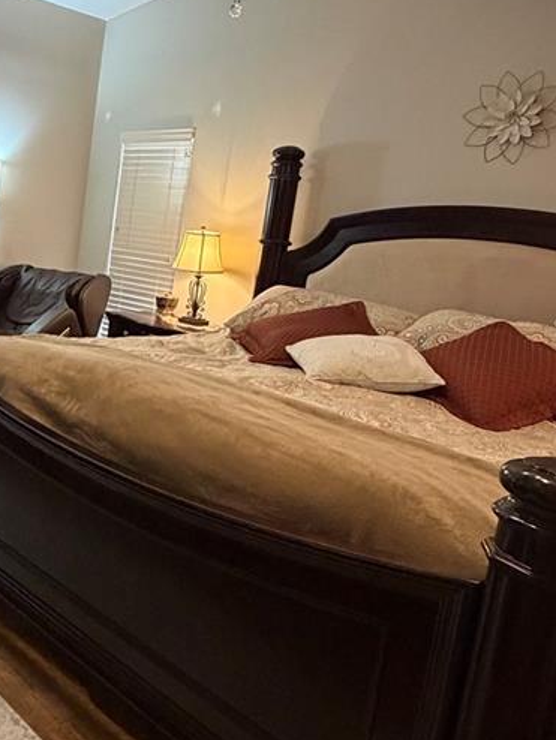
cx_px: -15
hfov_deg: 36.9
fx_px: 728
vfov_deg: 53.8
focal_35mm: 34
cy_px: 327
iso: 500
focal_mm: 2.22
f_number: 2.2
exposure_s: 1/60
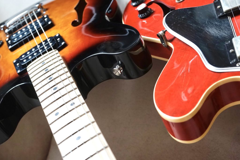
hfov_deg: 42.7
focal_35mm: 46
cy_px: 80
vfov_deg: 29.3
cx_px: 120
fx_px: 307
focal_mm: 46
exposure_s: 1/60
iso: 1250
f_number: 5.6
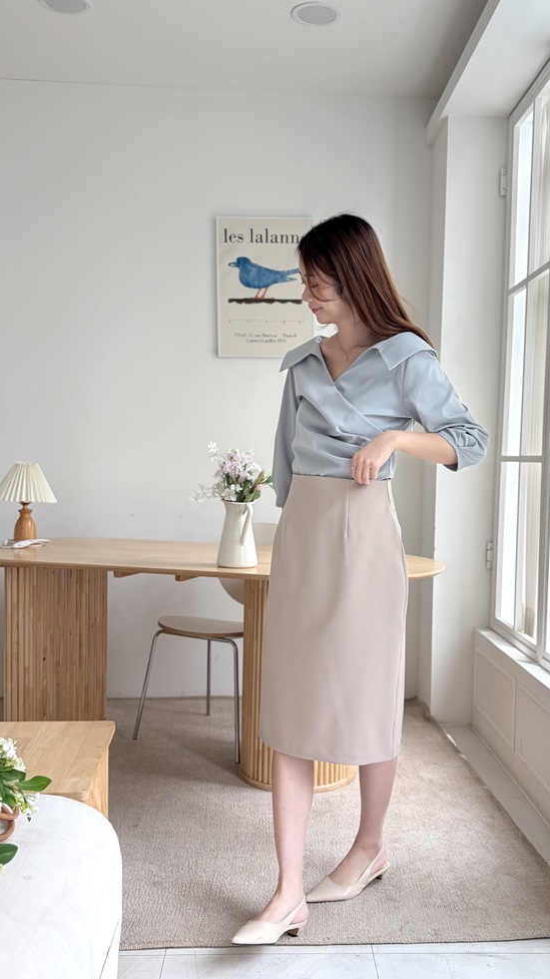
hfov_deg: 40.1
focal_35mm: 29
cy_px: 485
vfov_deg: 66.1
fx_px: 752
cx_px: 294
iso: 40
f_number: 1.6
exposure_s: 1/131
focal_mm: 5.96
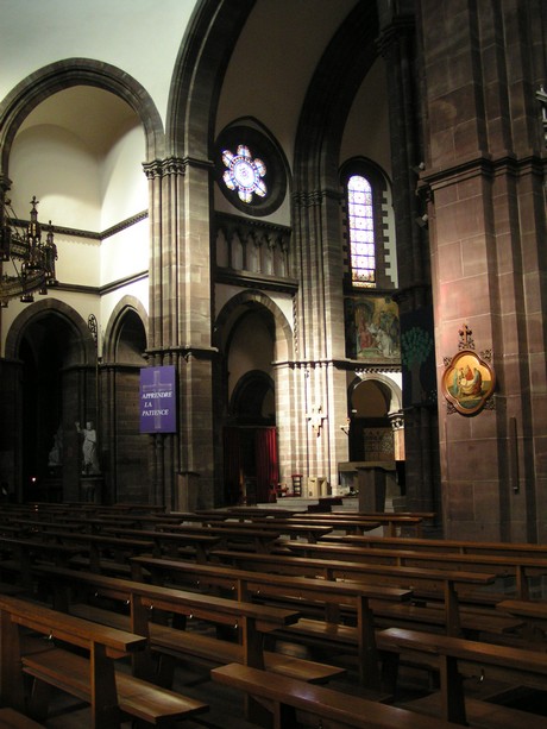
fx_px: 800
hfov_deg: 37.7
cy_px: 364
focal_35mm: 38
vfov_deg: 49.0
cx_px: 274
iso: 200
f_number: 2.8
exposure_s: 1/10
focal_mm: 5.8
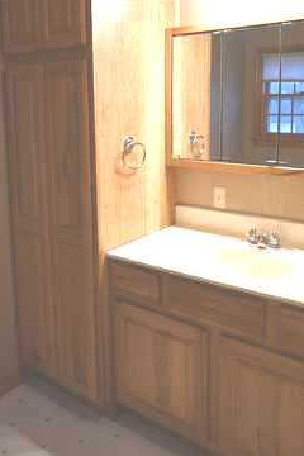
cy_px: 163
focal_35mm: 32
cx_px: 180
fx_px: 405
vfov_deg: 57.8
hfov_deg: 41.0
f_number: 3.5
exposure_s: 1/125
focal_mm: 16
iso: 900
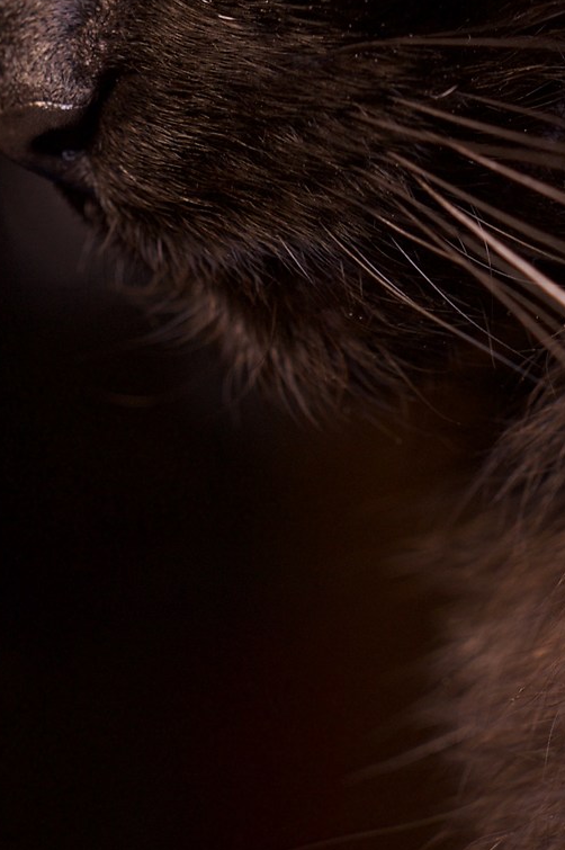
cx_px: 342
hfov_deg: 8.6
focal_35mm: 159
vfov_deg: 12.3
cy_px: -460
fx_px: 3750
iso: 320
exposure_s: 1/125
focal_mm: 50
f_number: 1.4
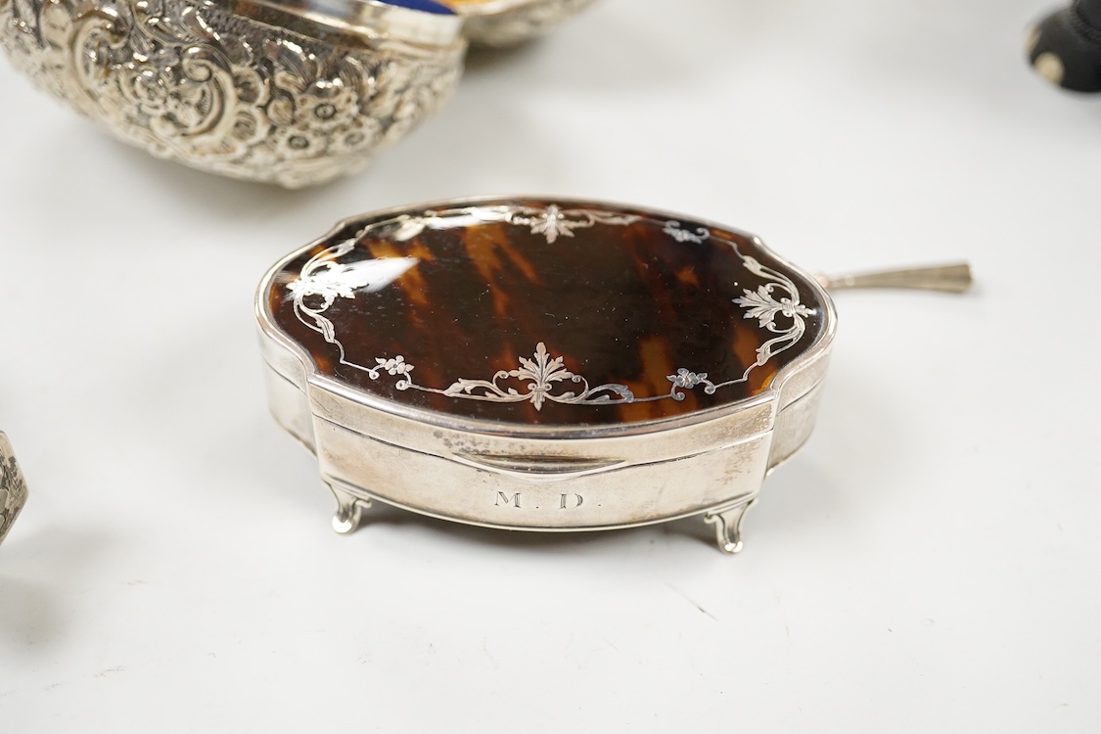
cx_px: 550
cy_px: 367
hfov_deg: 43.6
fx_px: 1376
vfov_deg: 29.9
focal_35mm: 45
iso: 2500
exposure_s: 1/320
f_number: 3.5
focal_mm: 30
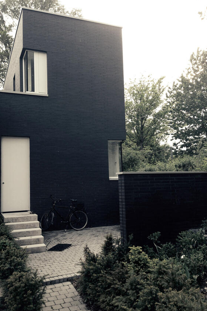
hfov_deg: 37.8
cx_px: 96
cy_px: 157
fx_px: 302
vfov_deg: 54.4
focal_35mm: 35
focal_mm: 4.12
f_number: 2.4
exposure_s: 1/193
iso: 50
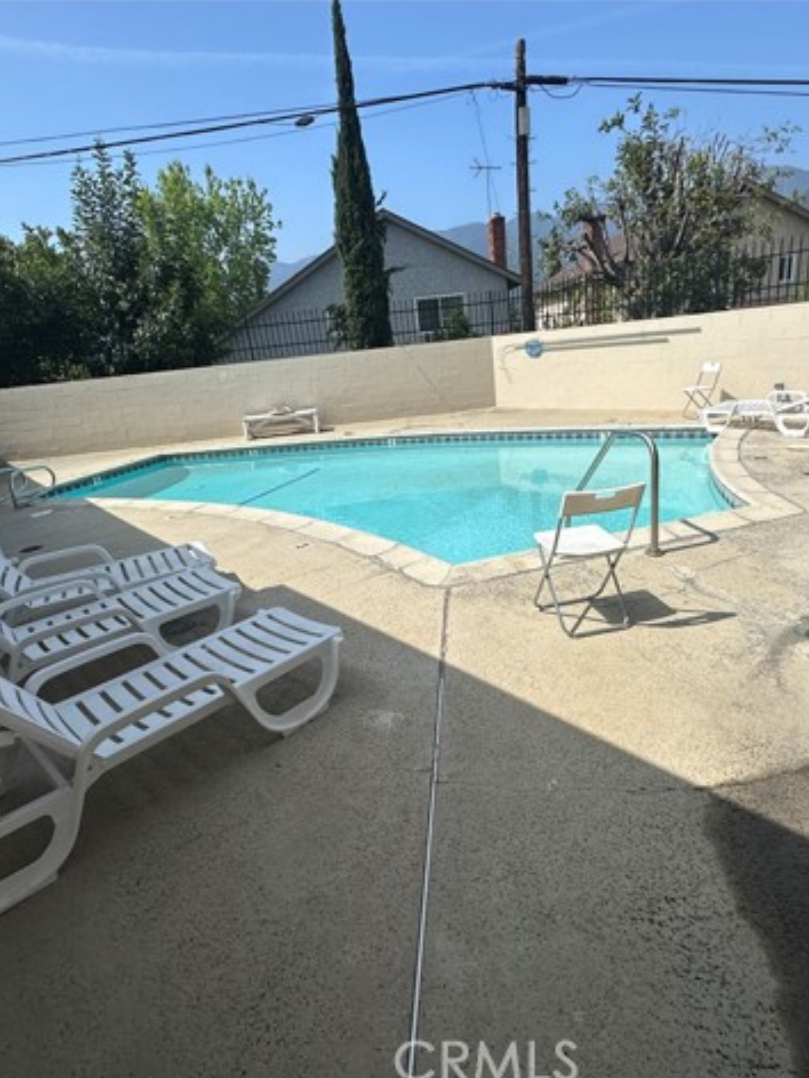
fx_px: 592
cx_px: 425
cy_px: 546
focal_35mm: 19
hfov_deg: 68.6
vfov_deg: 84.7
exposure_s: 1/3861
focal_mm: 2.22
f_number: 2.2
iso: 50
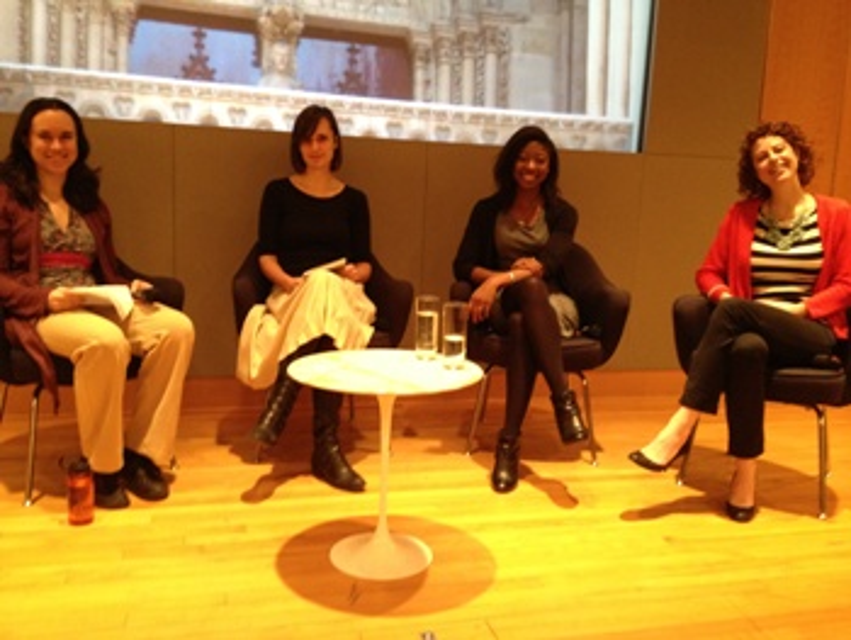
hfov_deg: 52.6
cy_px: 320
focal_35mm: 35
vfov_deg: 40.7
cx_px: 426
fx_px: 861
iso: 250
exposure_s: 1/20
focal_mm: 4.28
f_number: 2.4
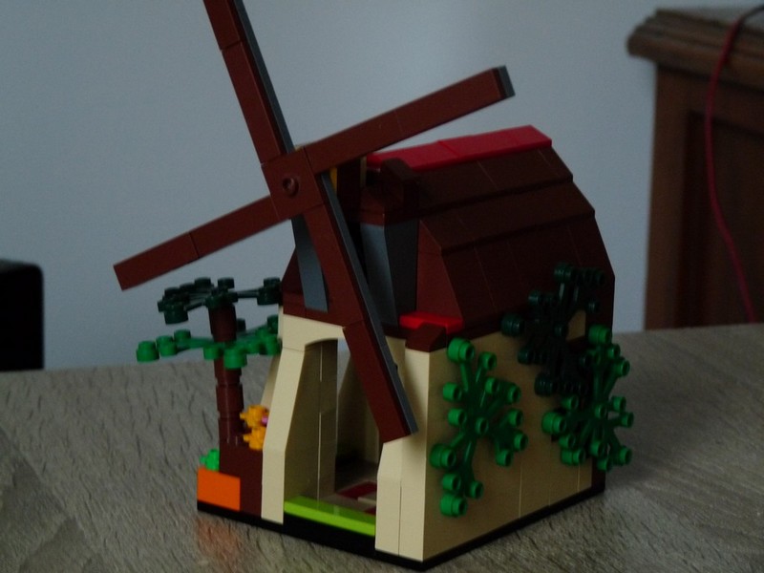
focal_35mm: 105
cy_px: 286
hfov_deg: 18.7
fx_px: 2317
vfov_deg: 14.1
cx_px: 382
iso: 400
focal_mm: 18.7
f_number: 3.6
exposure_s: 1/8
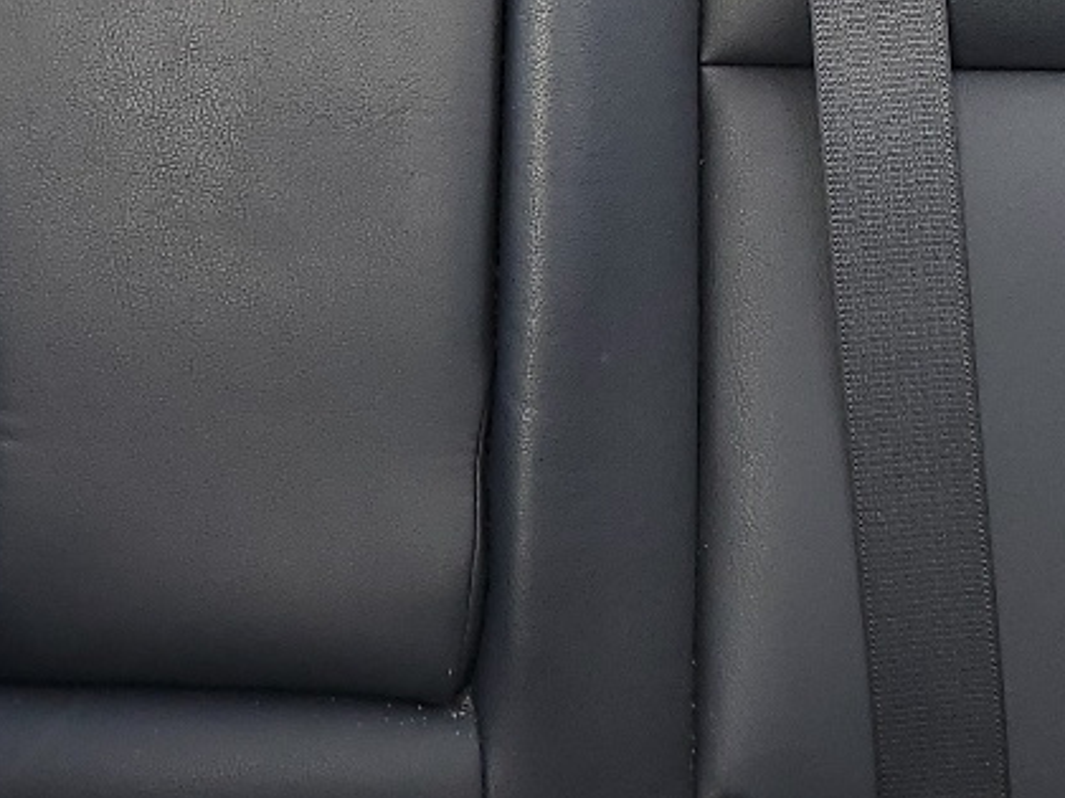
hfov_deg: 19.5
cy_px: 106
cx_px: 155
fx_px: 3046
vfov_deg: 14.8
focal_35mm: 99
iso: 51
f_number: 1.5
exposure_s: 1/60.2
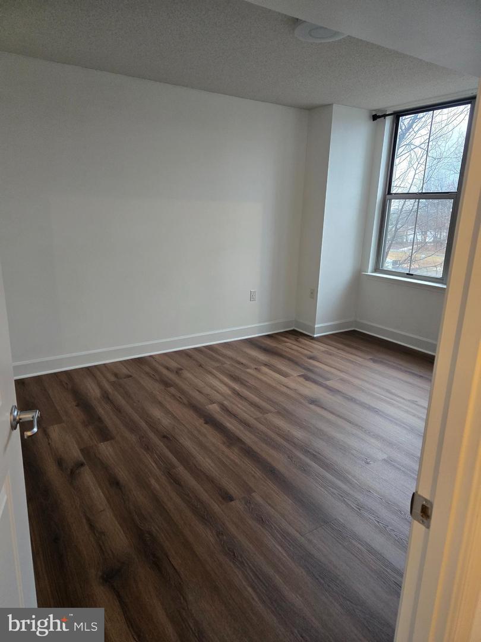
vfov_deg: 73.9
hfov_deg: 58.9
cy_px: 321
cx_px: 240
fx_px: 426
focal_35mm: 23
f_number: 1.8
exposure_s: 1/120
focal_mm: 5.4
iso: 500
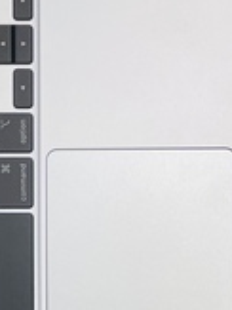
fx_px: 653
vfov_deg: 25.5
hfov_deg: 19.4
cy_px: 303
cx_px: -14
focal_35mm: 73
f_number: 1.6
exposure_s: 1/120
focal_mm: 4.2
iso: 40
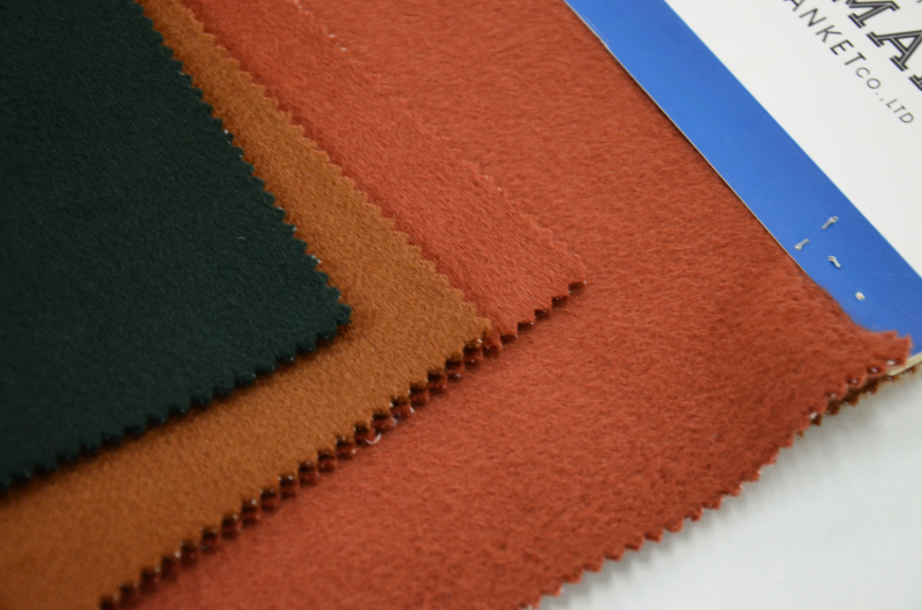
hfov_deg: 22.0
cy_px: 305
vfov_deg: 14.6
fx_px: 2376
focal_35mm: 93
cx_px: 461
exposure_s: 1/13
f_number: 6.3
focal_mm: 62
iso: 800
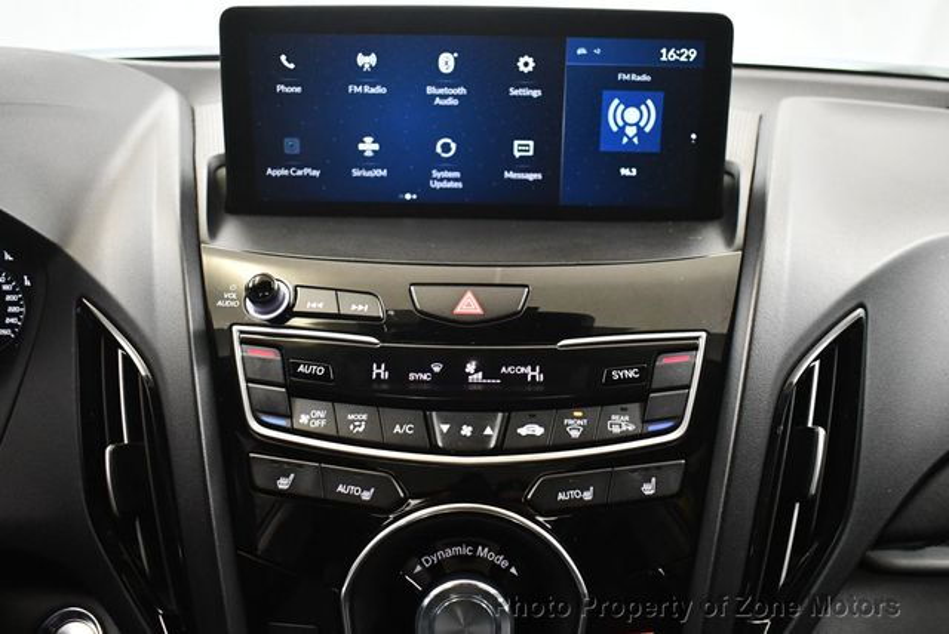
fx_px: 950
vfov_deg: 36.9
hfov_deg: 53.1
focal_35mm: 36
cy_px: 317
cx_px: 474
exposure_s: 1/80
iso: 3200
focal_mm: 18
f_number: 3.5
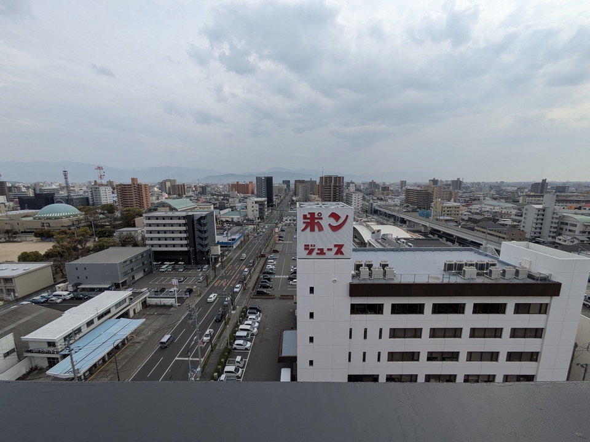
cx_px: 295
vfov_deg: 85.7
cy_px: 221
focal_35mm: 14
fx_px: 239
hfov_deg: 102.1
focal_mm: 1.83
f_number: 2.2
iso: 50
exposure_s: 1/1751
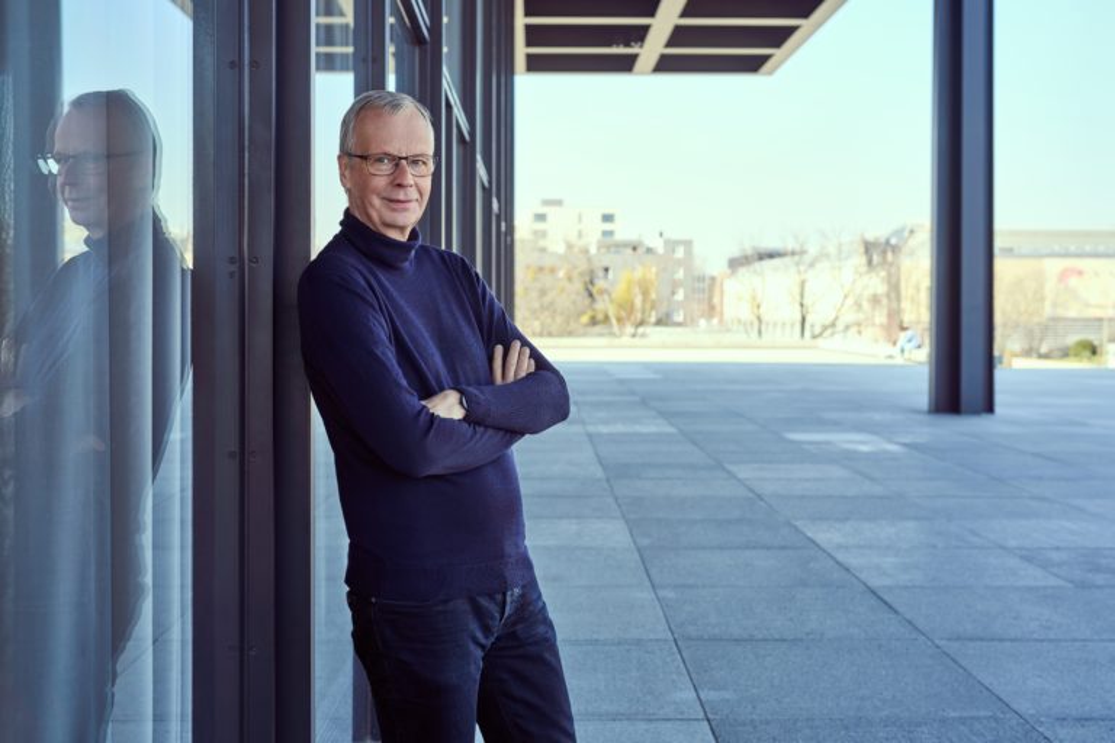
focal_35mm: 40
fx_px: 1239
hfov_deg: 48.5
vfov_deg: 33.4
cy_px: 372
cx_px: 558
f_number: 4
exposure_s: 1/160
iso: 100
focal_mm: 40
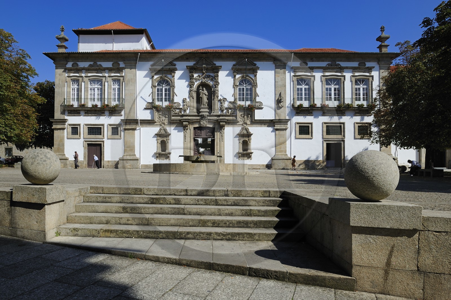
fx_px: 326
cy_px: 150
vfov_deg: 49.5
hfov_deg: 69.4
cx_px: 226
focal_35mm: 26
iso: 200
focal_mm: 26
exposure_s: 1/250
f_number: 13
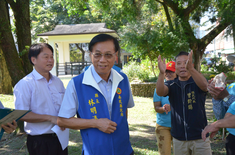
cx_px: 118
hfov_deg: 41.2
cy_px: 78
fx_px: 313
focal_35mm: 48
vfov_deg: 28.0
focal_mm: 32
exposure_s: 1/1250
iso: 1800
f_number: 5
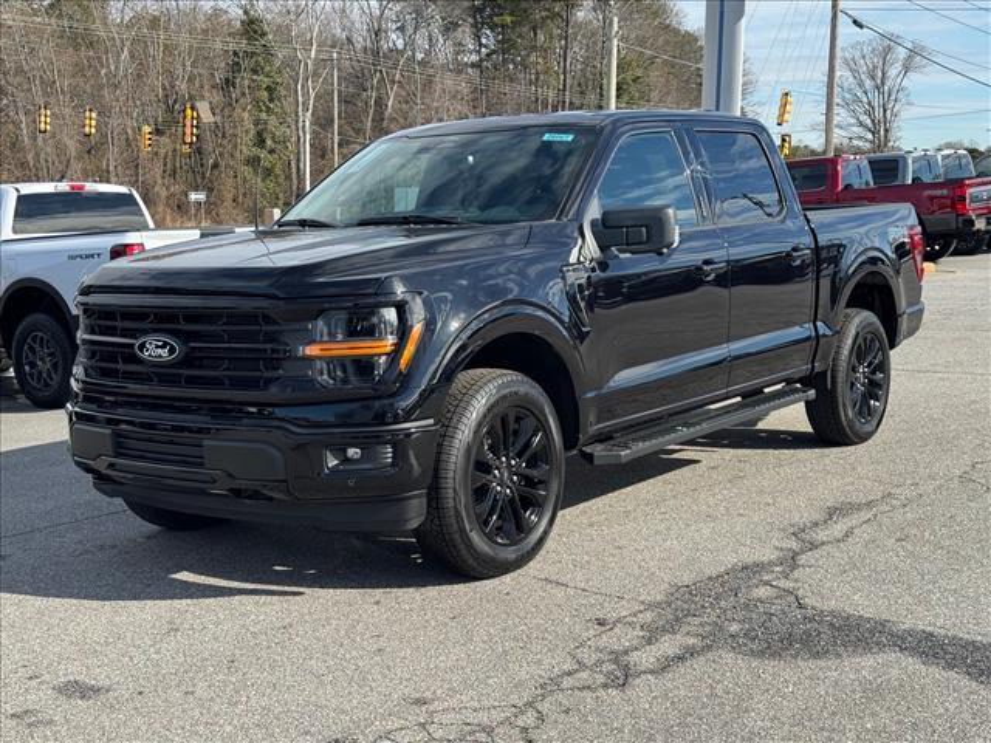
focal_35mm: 48
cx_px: 496
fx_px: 1374
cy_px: 372
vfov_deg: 30.3
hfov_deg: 39.7
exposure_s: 1/2179
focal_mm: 6.76
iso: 64
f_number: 1.78
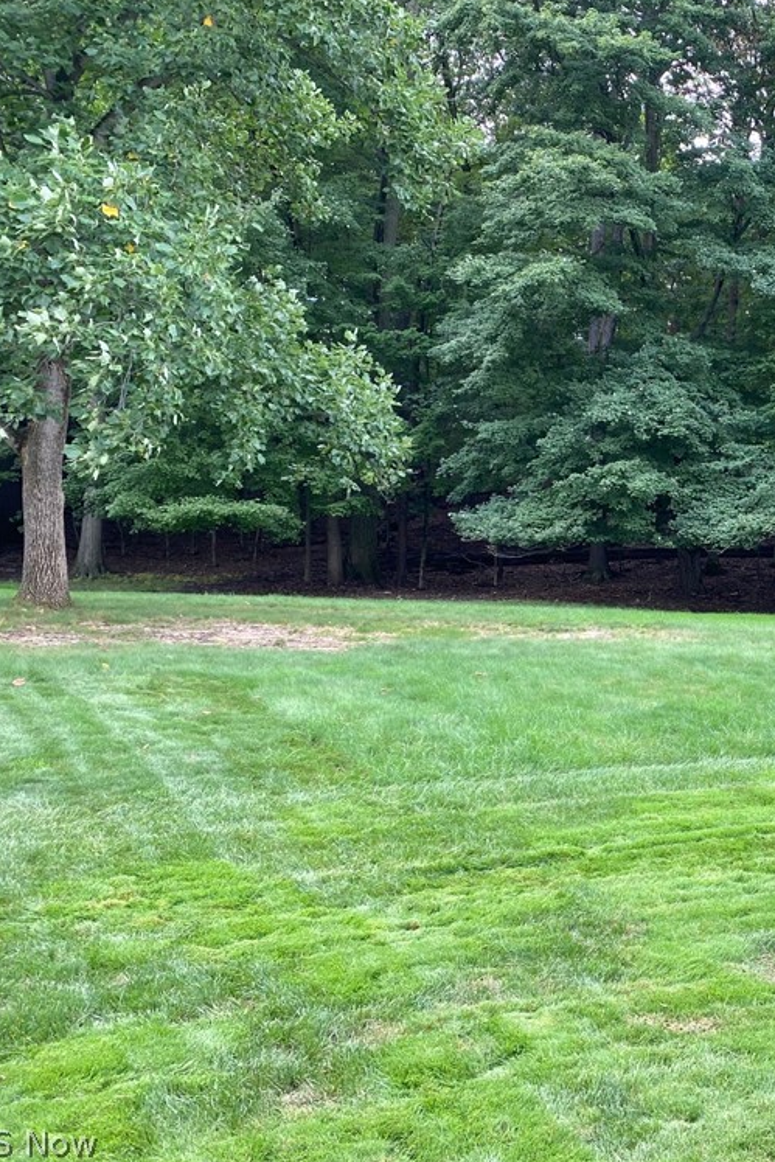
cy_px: 572
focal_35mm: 37
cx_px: 730
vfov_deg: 51.9
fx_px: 1194
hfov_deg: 33.6
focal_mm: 4.25
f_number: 1.8
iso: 32
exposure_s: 1/152
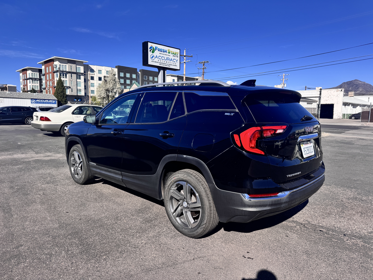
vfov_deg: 56.8
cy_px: 140
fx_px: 259
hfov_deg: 71.6
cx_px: 186
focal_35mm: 24
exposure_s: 1/3802
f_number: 1.78
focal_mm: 6.76
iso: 80
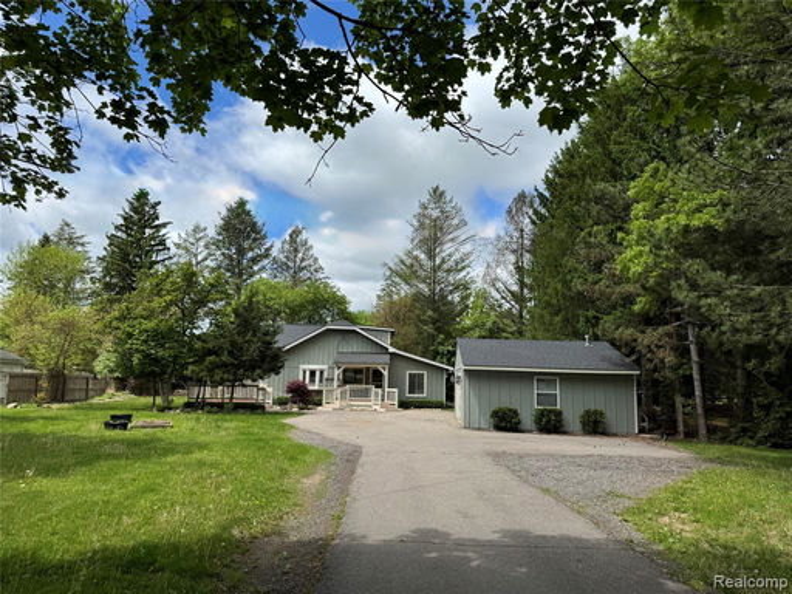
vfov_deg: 56.8
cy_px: 297
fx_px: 549
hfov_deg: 71.6
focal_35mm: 24
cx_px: 396
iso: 80
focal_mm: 6.76
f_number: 1.78
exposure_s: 1/6410
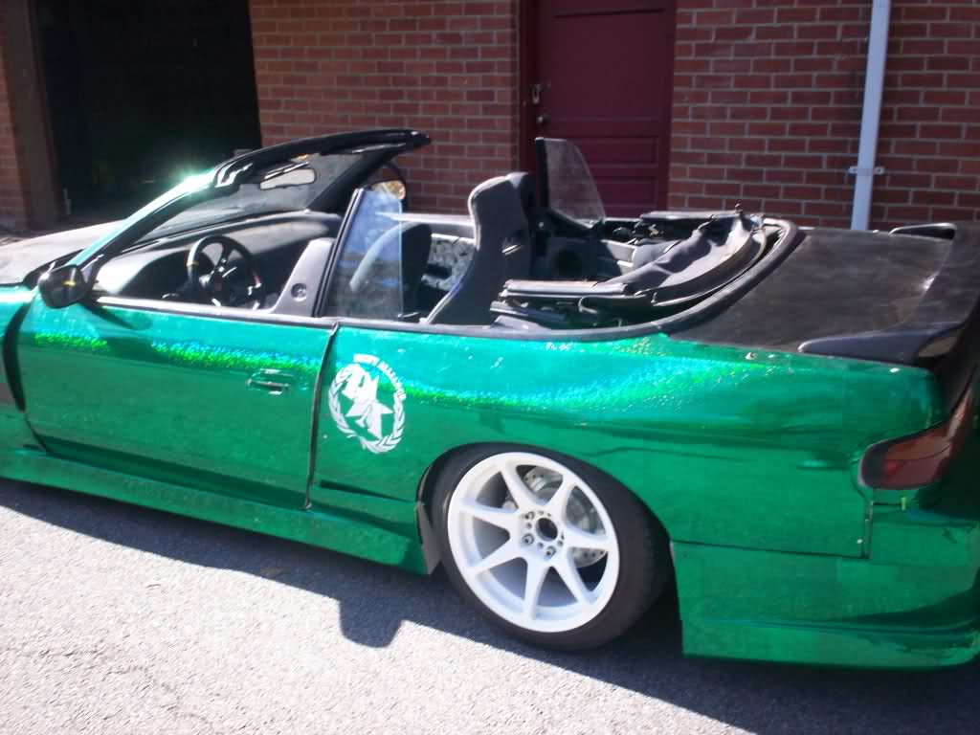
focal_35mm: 36
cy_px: 368
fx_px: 1019
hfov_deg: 51.4
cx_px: 490
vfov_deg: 39.7
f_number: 4.5
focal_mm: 6
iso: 100
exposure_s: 1/111
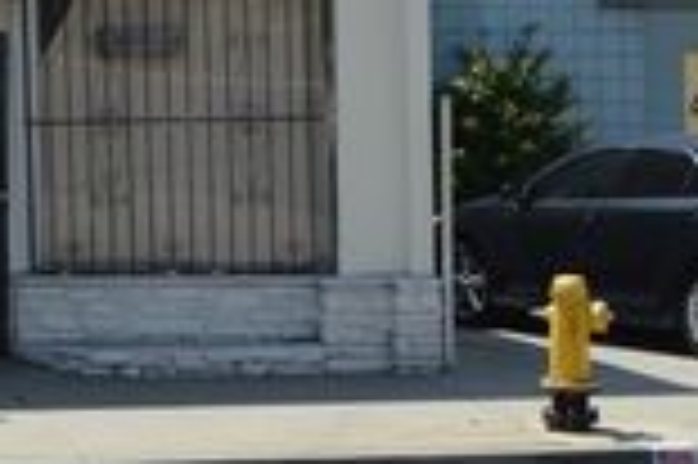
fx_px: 2247
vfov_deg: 11.7
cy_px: 27
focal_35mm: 116
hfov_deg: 17.2
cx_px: -32
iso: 100
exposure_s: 1/250
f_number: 8
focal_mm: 24
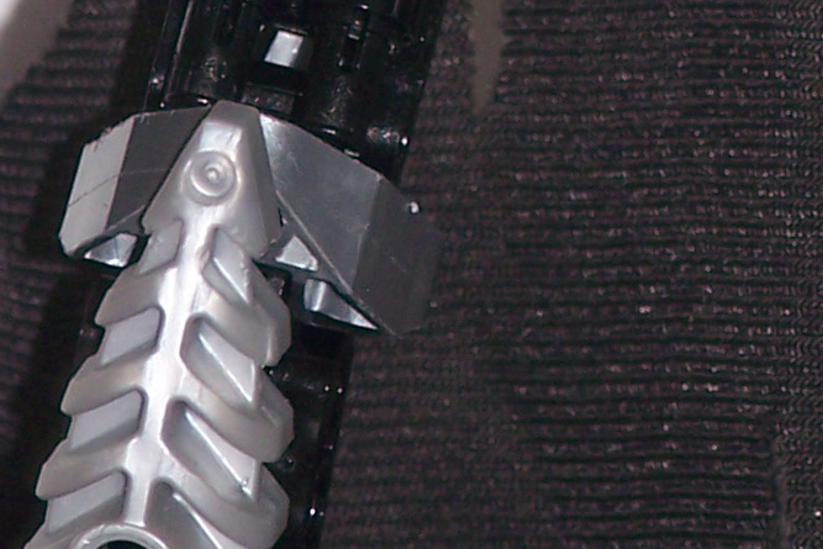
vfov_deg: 1.5
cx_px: 632
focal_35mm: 923
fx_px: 21104
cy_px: -260
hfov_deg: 2.2
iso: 80
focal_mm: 34.6
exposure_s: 1/160
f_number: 3.2
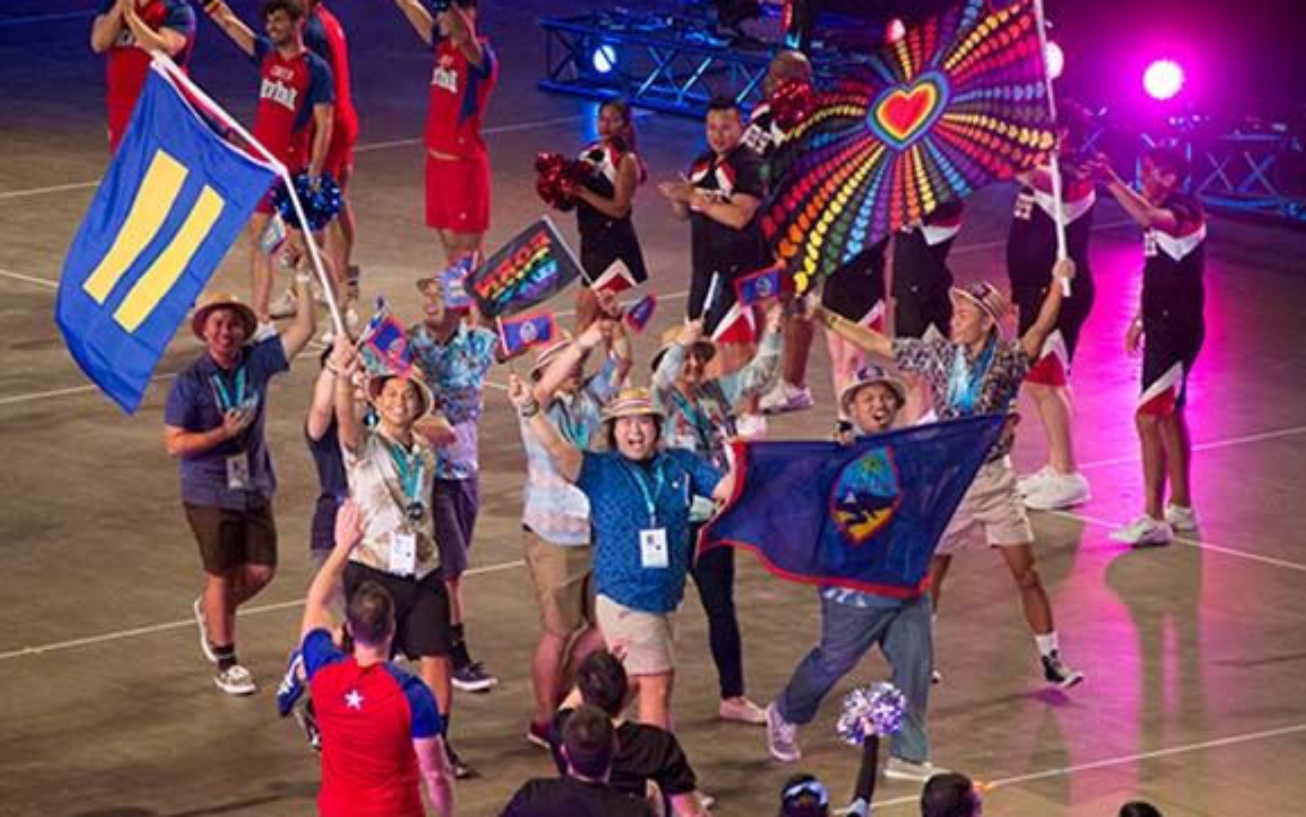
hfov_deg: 8.2
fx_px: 9114
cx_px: 652
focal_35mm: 256
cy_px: 427
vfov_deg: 5.1
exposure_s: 1/750
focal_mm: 250
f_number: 5.3
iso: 6400
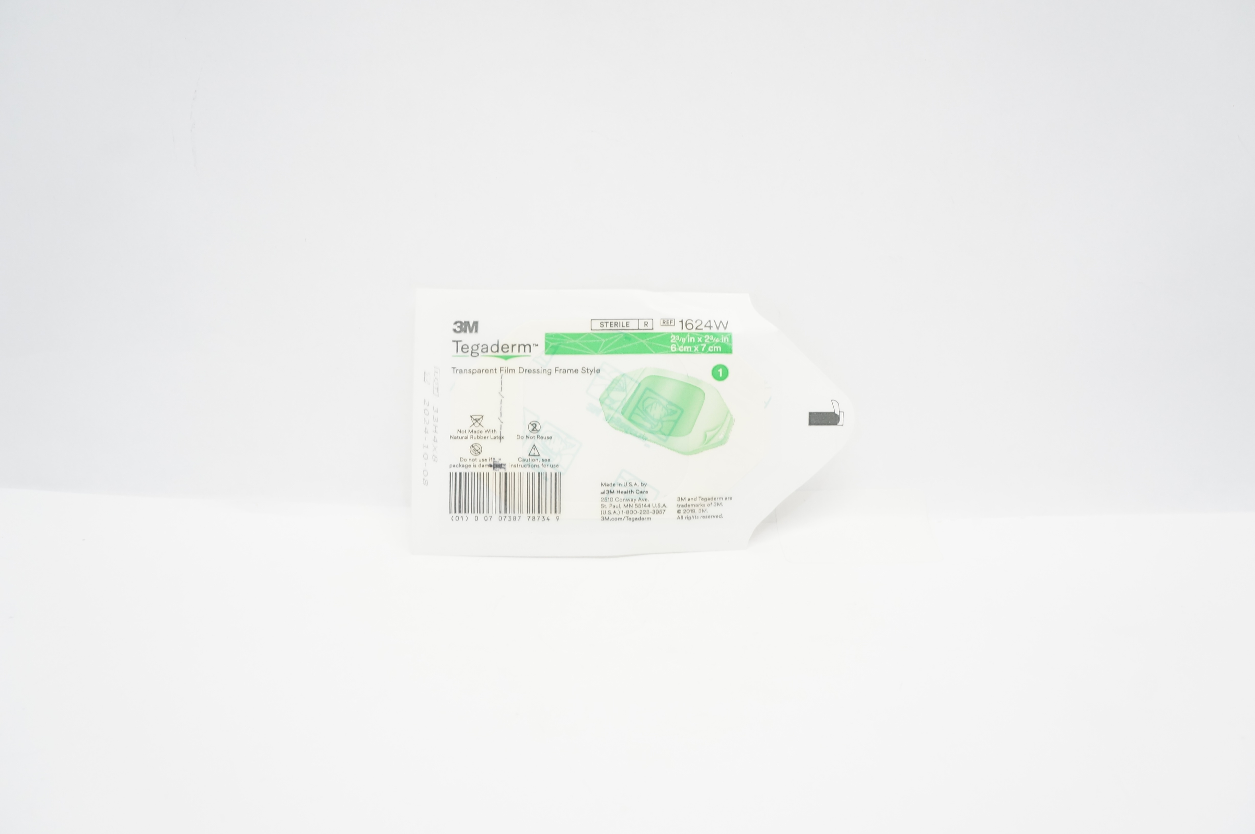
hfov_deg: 67.4
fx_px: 940
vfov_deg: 47.8
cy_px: 417
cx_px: 628
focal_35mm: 27
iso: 800
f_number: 6.3
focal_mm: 18
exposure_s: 1/60
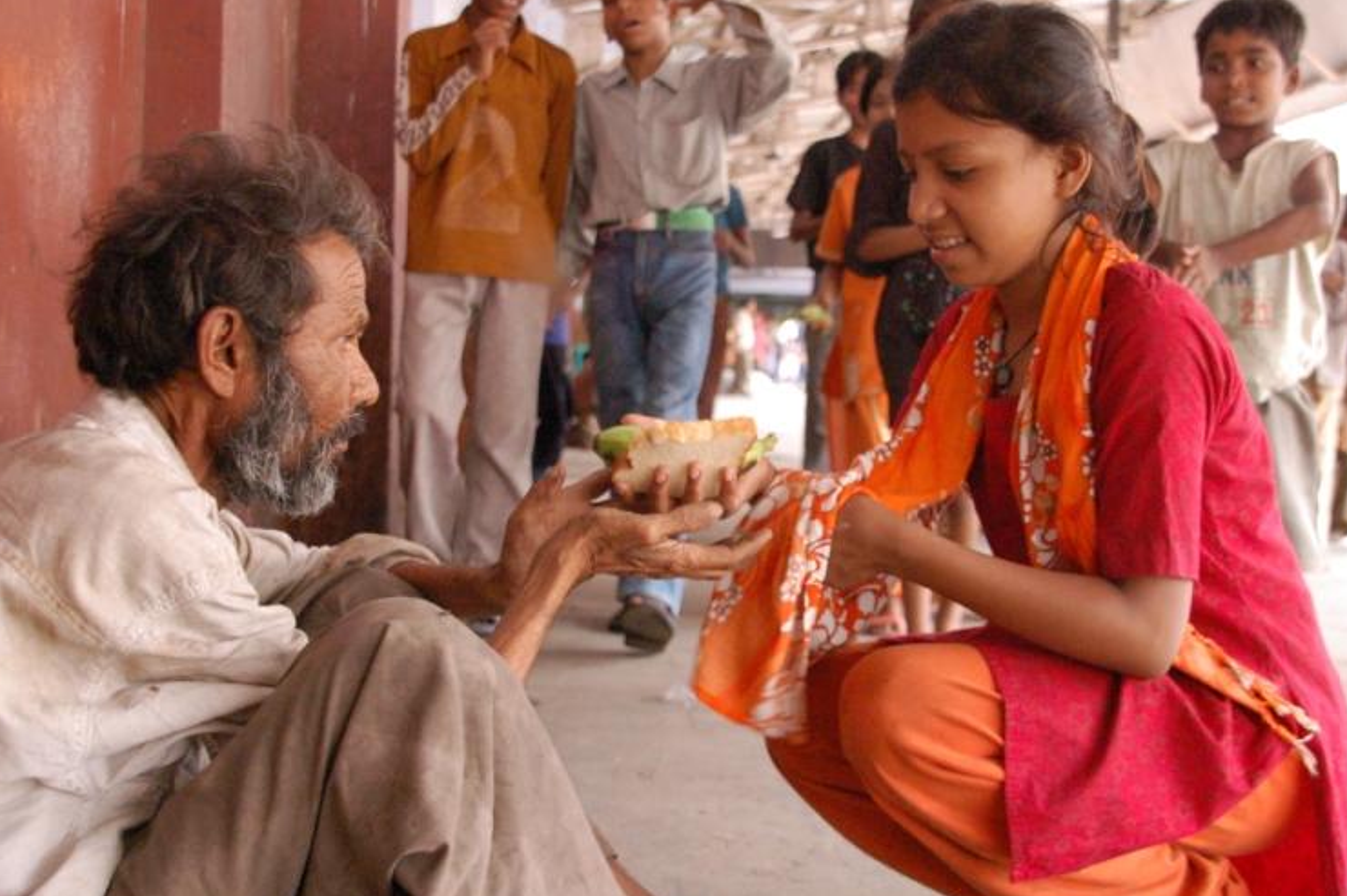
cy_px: 431
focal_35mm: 54
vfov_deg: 25.0
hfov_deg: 36.9
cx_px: 699
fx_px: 2019
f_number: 4.5
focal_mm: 26
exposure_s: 1/80
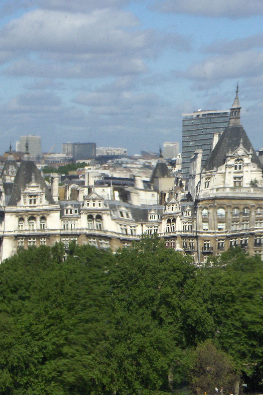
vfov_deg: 14.1
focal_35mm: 146
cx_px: 225
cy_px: 197
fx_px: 1599
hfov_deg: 9.4
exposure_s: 1/495
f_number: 7.7
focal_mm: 17.39
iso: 100
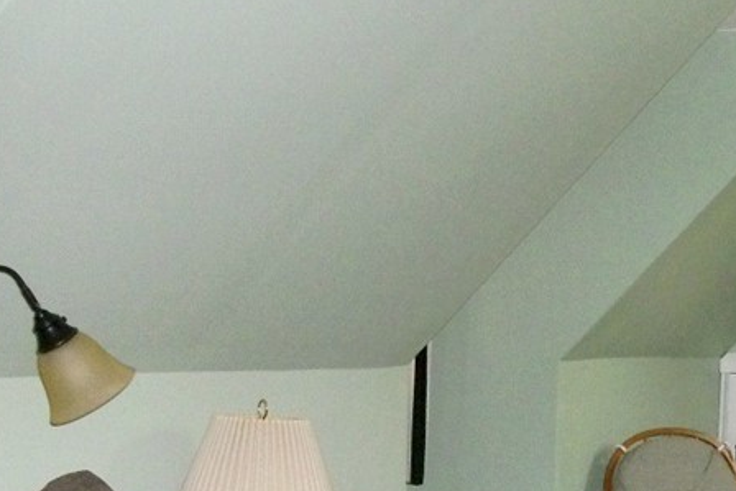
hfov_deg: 25.8
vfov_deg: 17.5
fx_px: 1554
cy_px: 509
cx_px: 662
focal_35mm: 76
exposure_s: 1/125
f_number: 2.9
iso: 400
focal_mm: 5.7
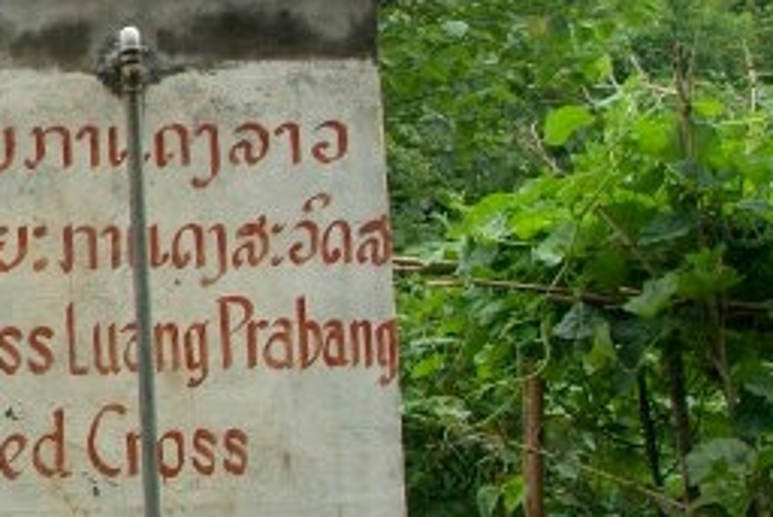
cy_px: 361
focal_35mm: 103
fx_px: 2213
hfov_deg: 17.8
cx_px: -374
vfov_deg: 13.3
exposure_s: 1/125
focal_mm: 22
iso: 100
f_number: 5.6
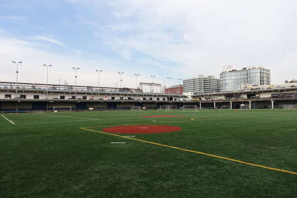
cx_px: 148
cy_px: 99
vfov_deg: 53.1
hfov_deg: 73.8
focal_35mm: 24
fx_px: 198
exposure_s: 1/800
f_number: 3.5
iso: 125
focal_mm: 8.8
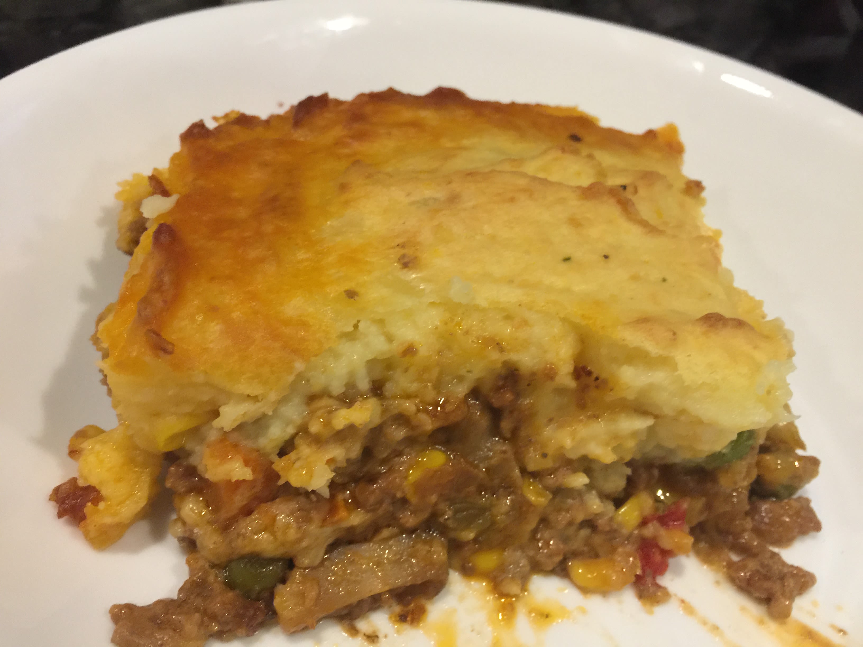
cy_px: 324
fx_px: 723
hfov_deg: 61.7
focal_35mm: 29
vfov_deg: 48.2
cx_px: 432
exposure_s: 1/10
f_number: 2.2
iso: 100
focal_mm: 4.2
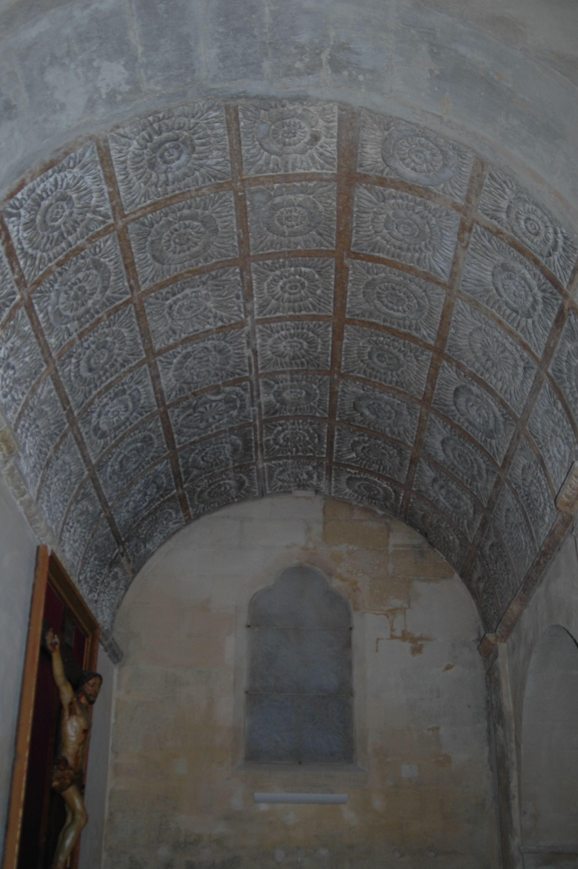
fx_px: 1013
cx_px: 289
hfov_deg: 31.8
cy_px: 434
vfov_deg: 46.4
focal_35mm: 42
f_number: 3.3
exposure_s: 1/60
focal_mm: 28
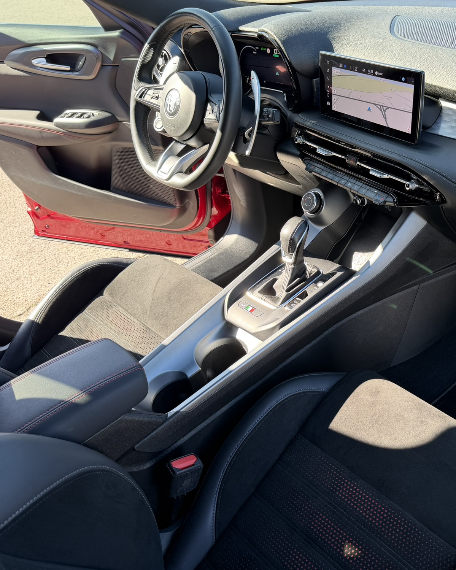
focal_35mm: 32
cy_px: 282
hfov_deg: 44.3
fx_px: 540
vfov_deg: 55.7
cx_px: 340
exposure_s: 1/228
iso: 80
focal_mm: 6.76
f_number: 1.78
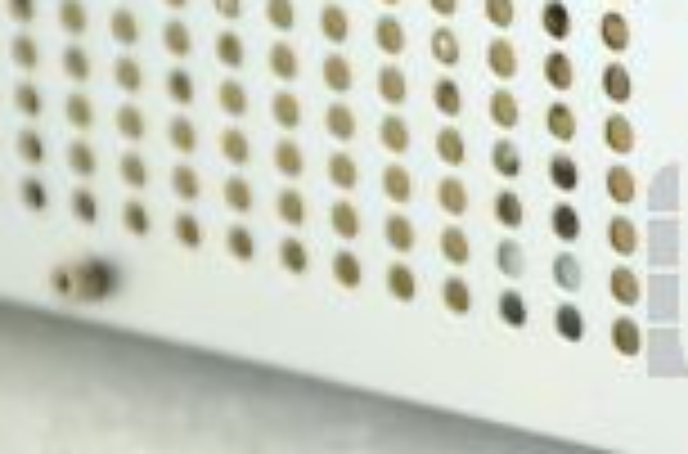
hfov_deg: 5.1
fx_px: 7640
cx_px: 1097
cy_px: 272
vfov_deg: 3.4
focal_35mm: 401
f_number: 6.3
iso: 800
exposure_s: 1/125
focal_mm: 102
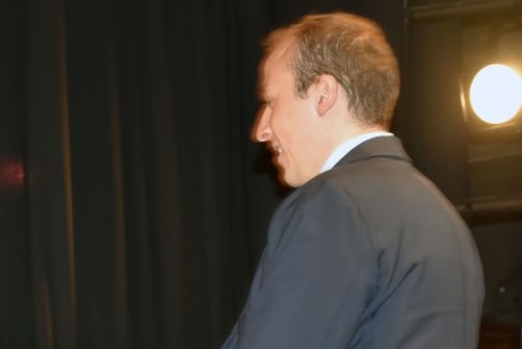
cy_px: 384
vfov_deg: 8.2
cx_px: -119
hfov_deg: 12.0
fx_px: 2427
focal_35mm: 167
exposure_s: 1/60
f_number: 4.8
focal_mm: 45
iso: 800
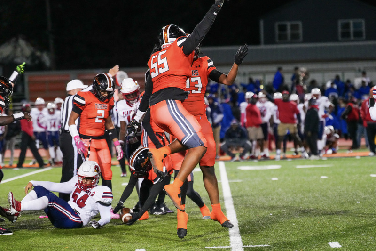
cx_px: 188
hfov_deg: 11.4
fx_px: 1890
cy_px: 126
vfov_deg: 7.6
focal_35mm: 181
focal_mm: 181
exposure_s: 1/640
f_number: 4
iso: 6400
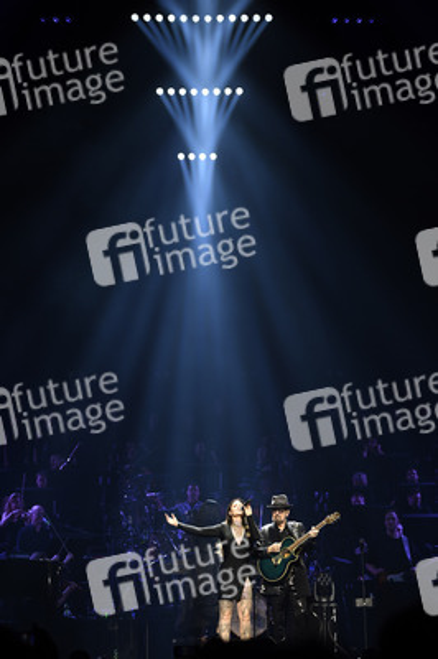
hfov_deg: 13.7
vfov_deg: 20.4
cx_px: 219
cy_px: 330
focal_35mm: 100
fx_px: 1828
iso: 1250
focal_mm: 100
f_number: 4
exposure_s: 1/500
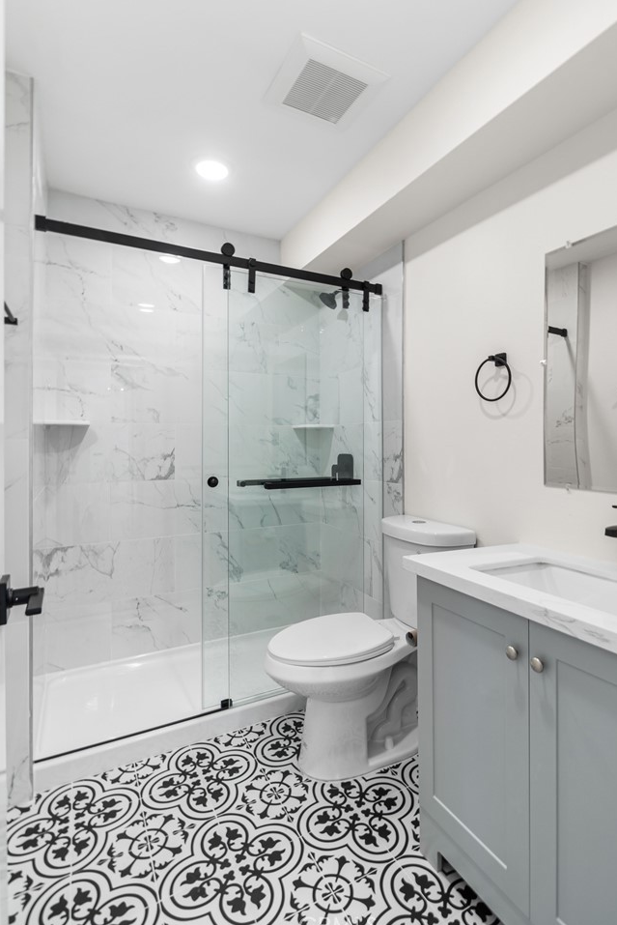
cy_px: 415
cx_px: 331
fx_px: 437
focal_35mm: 17
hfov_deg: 70.4
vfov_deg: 92.9
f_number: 7.1
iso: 100
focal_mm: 10
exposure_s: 1/2.5
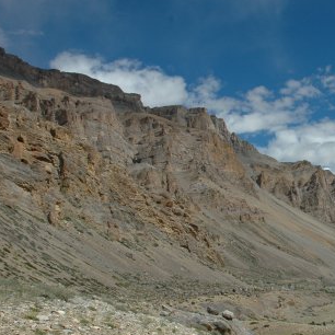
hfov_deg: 29.0
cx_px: 356
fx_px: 591
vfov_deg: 31.5
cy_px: 206
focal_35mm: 54
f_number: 11
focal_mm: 18
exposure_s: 1/500
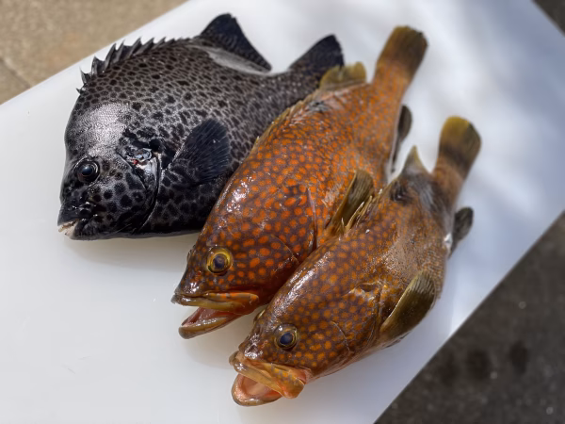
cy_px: 212
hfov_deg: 36.8
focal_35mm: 52
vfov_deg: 28.0
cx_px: 282
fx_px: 849
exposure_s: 1/1546
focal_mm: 6
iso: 25
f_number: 2
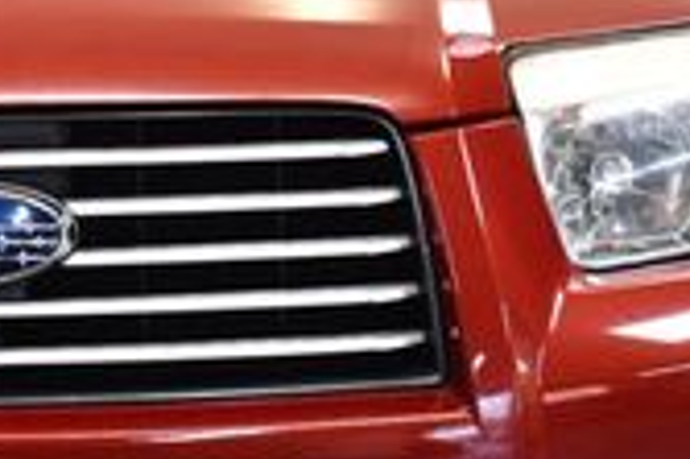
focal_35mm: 169
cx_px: -29
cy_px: 120
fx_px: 3236
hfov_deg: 12.0
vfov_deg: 8.1
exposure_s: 1/125
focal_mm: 22
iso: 1250
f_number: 3.8
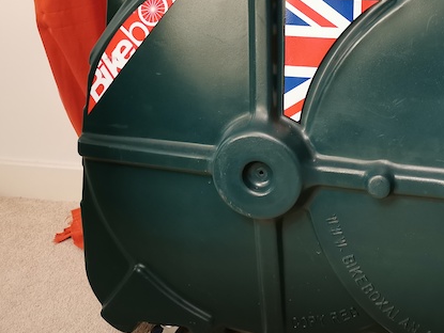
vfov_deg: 27.9
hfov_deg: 34.6
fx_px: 668
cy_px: 107
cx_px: 407
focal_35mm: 52
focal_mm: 5.58
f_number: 1.8
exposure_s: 1/25
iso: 400
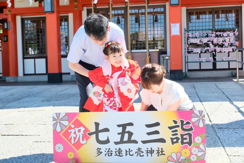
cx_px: 122
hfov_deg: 41.1
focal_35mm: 48
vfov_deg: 28.1
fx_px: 325
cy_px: 82
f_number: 8
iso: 800
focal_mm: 32
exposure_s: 1/250
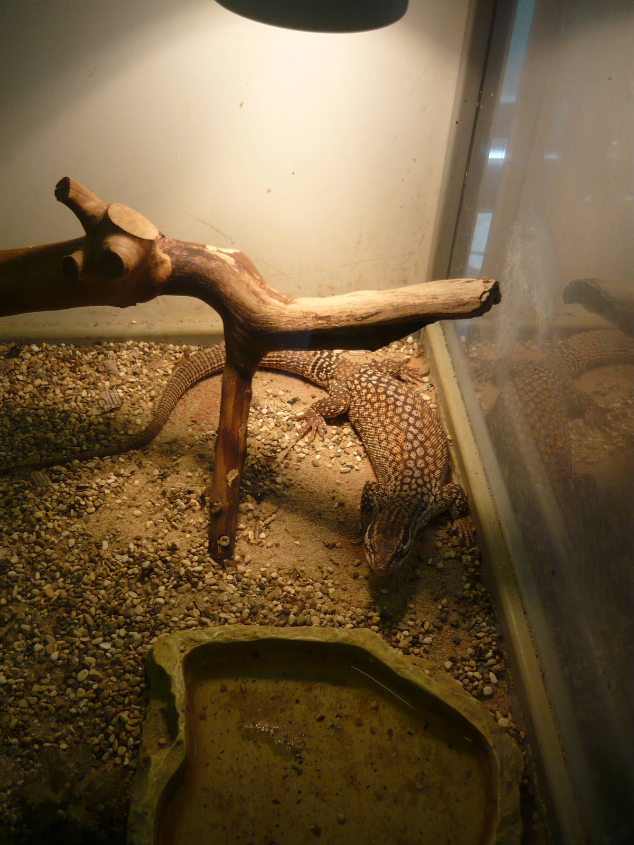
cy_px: 422
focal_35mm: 33
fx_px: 806
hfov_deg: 42.9
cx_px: 317
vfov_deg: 55.4
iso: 100
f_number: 2.8
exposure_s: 1/50
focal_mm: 5.5
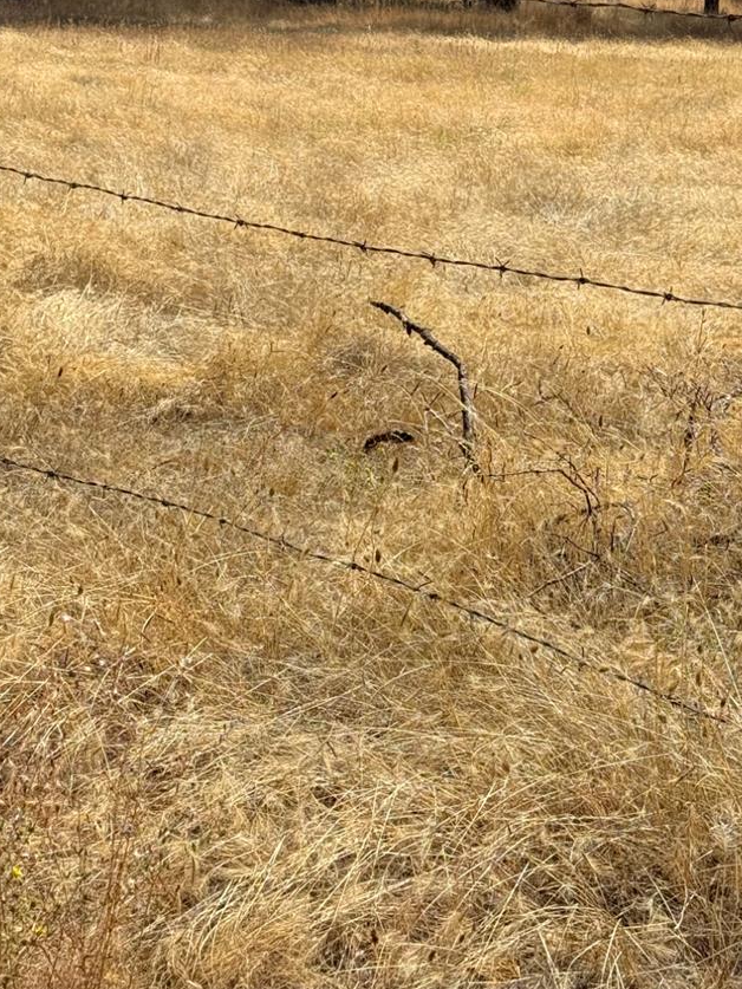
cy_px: 144
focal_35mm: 86
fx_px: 2457
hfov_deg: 17.1
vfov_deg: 22.3
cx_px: 480
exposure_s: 1/6024
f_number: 1.78
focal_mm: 6.76
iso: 100
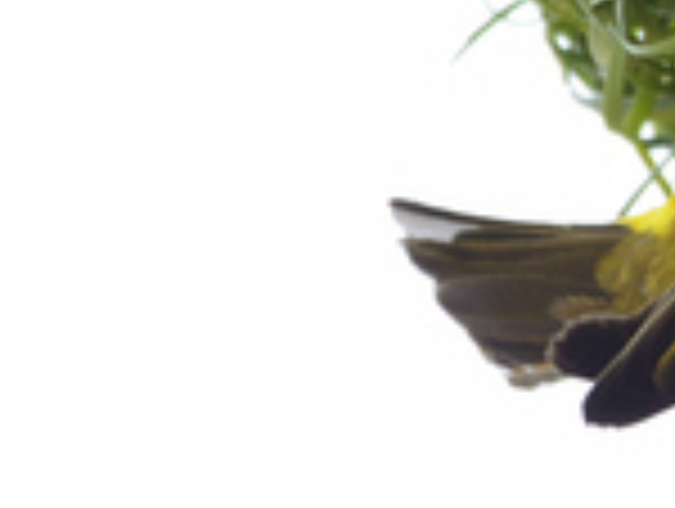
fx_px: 39257
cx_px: 1490
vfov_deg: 0.7
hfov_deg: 1.0
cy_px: -164
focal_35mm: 2010
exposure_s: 1/200
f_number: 5.3
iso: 400
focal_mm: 300
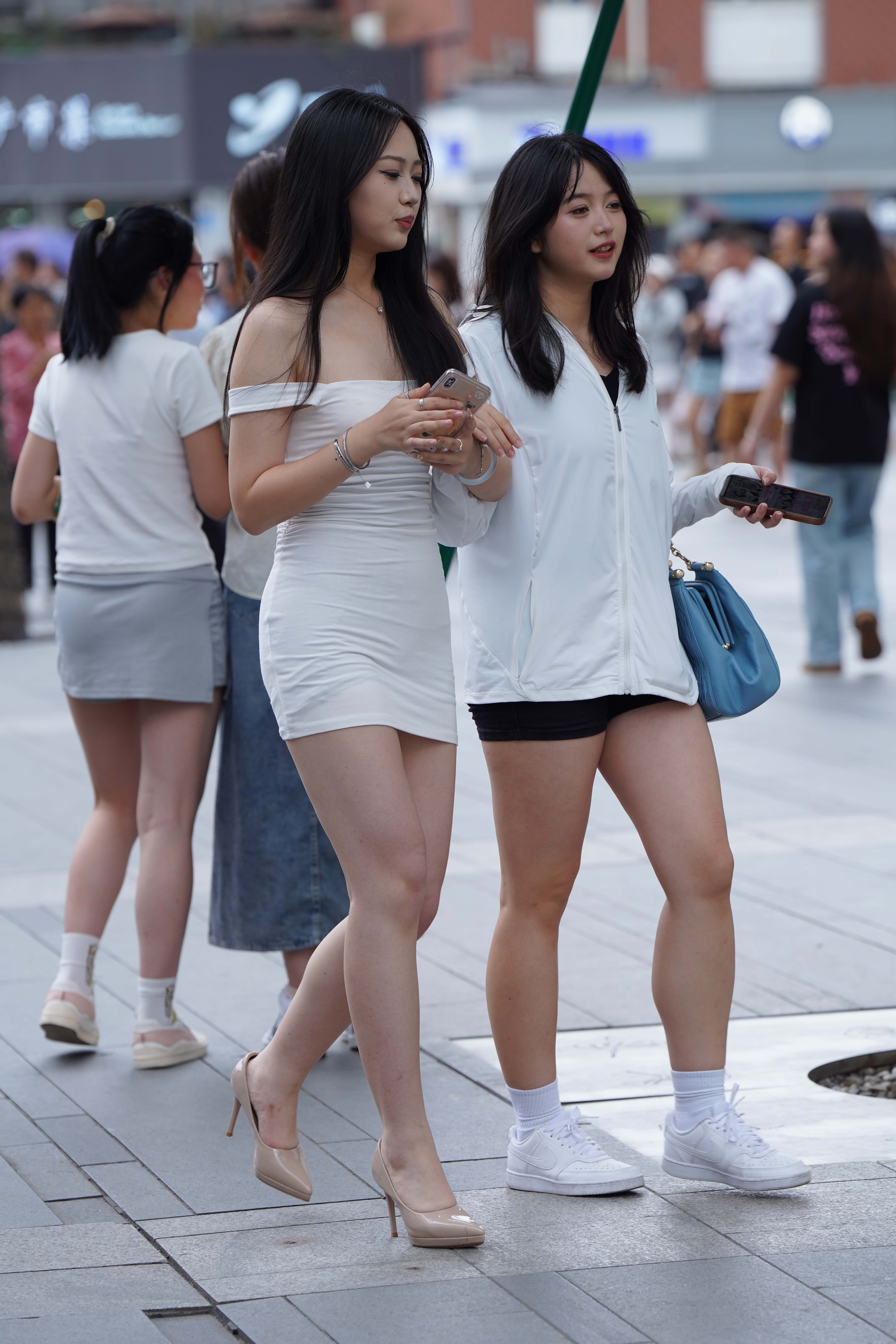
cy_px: 672
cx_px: 448
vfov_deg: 13.2
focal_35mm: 156
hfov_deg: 8.8
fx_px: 5824
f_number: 4.5
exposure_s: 1/500
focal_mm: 156
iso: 320
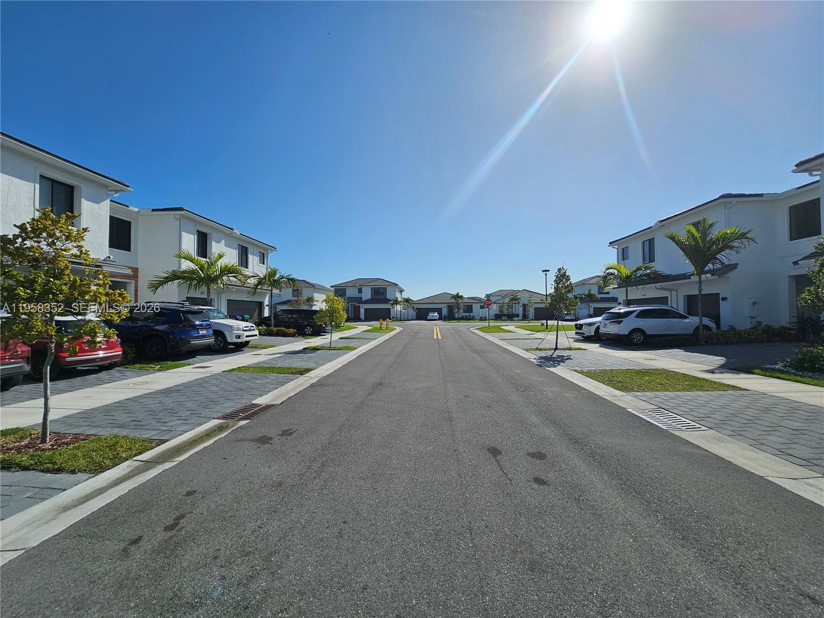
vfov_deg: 89.9
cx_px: 412
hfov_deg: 106.2
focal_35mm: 13
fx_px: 309
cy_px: 309
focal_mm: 2.2
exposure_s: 1/6151
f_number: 2.2
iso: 50
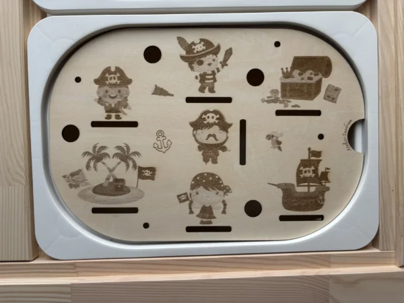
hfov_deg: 67.3
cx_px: 202
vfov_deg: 53.1
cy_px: 152
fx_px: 303
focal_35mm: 26
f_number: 1.6
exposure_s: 1/174
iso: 40
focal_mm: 5.96
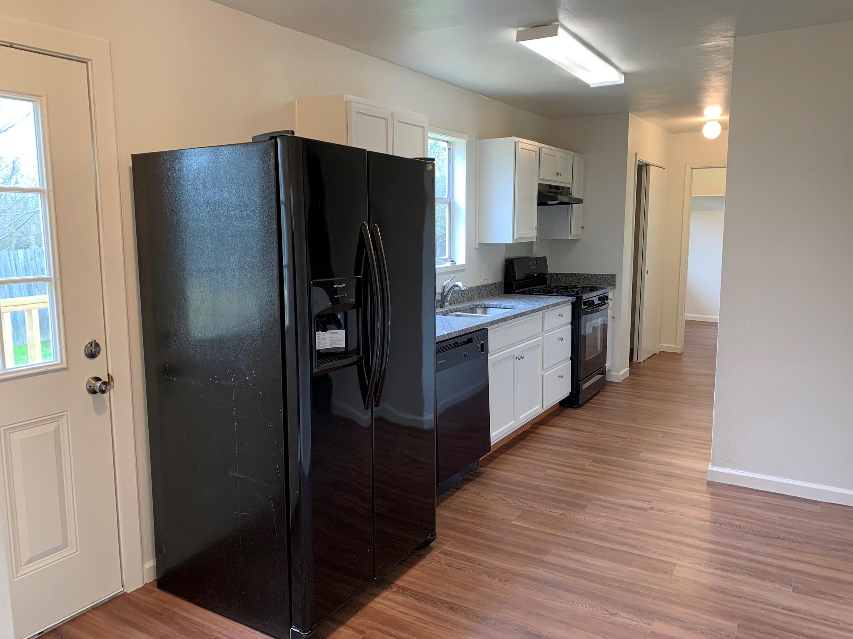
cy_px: 320
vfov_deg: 53.1
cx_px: 426
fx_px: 641
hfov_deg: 67.3
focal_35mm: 26
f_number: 1.8
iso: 80
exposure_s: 1/60
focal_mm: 4.25
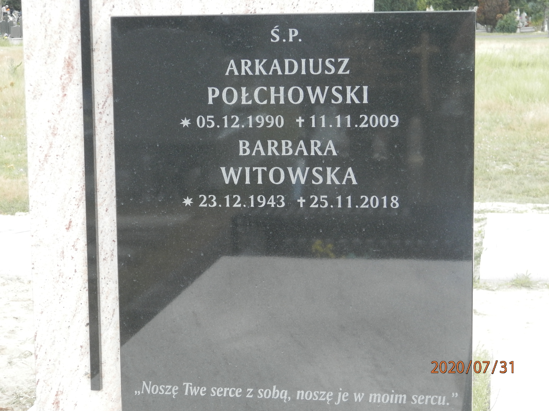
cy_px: 206
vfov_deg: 18.0
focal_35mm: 82
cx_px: 274
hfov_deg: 23.8
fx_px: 1300
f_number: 4.2
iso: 160
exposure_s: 1/160
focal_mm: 14.6
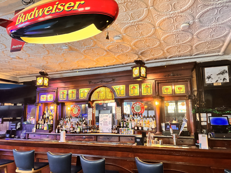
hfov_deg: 67.3
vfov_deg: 53.1
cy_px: 86
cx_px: 116
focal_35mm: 26
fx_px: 174
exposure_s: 1/30
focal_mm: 5.96
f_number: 1.6
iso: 1000
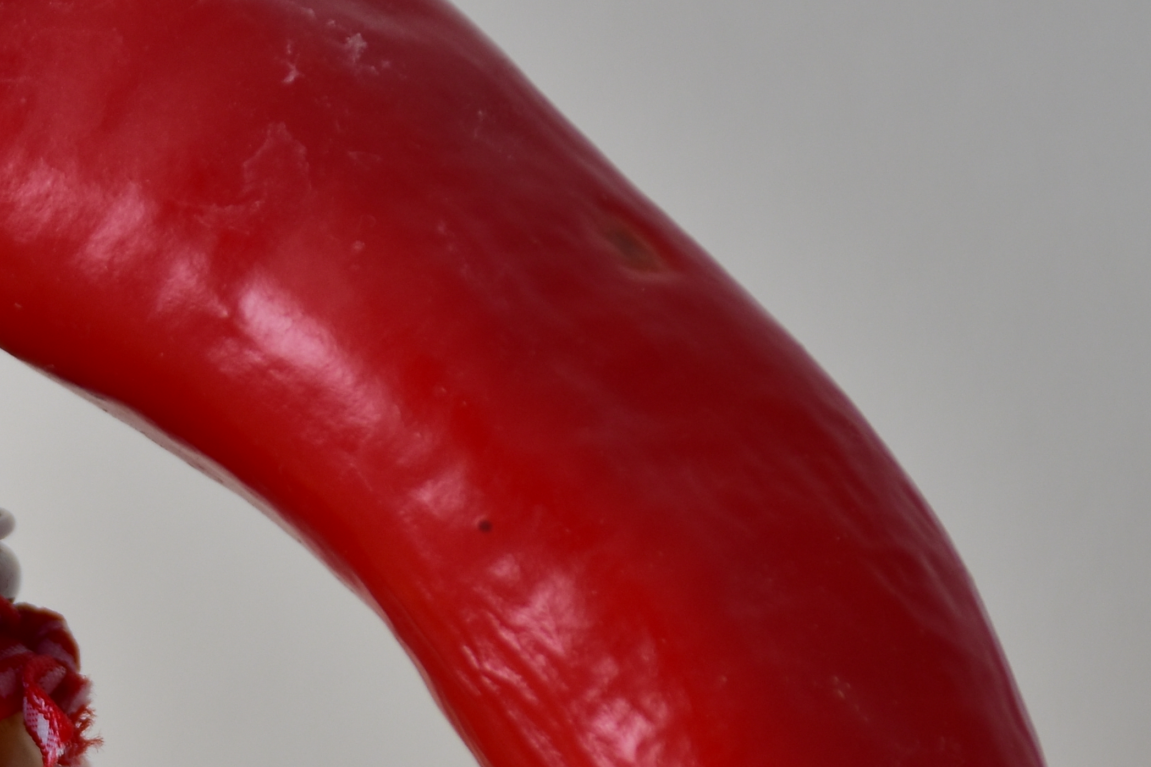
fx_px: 9622
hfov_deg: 6.8
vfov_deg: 4.5
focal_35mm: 301
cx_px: -299
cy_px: 968
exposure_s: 1/80
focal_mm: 70
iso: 200
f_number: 6.3
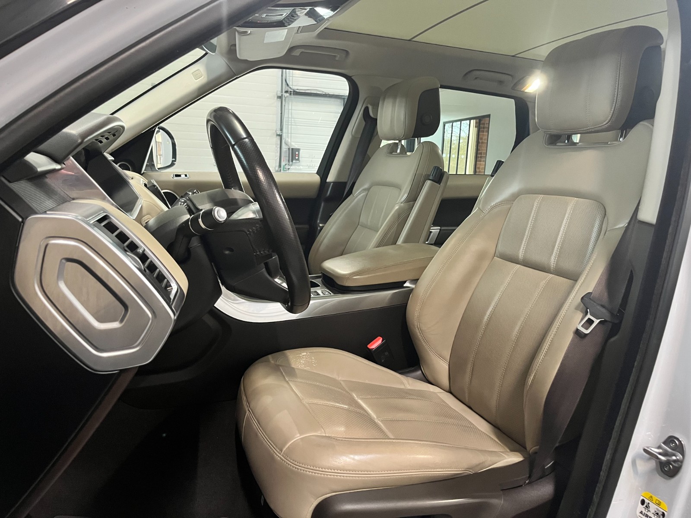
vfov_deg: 53.1
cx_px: 346
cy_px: 259
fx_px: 519
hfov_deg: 67.3
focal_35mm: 26
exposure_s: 1/33
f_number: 1.6
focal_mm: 5.1
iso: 500
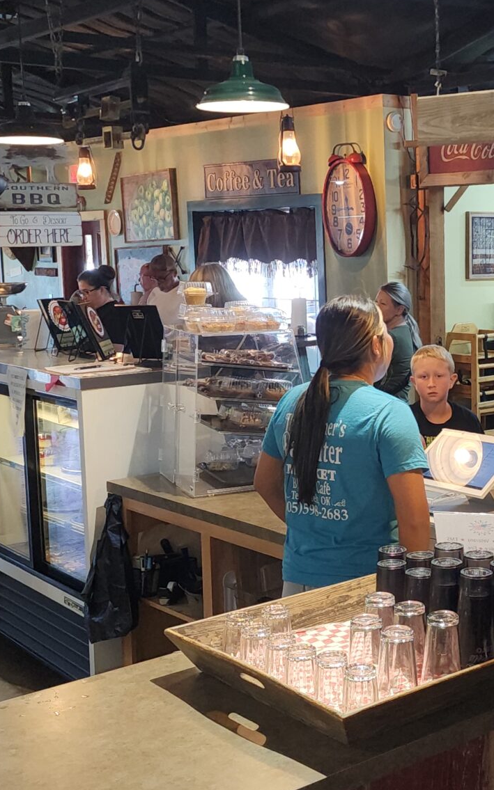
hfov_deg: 23.0
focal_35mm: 55
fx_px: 1185
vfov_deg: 36.9
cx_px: 438
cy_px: 372
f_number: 1.8
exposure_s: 1/24
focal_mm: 6.4
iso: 125
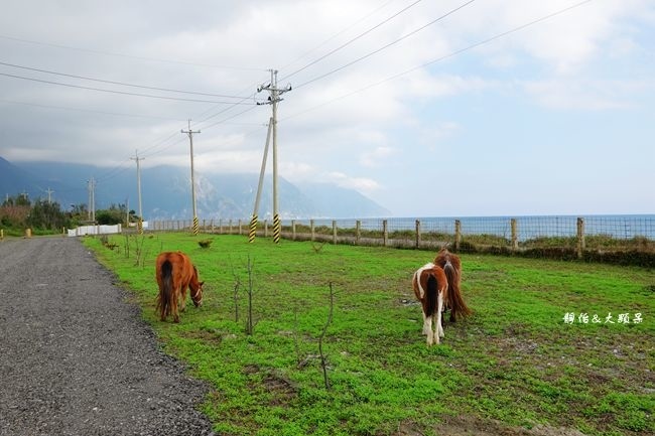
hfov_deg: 61.9
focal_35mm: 30
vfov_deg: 43.6
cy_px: 218
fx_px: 546
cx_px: 328
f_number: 5.6
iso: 125
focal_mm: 11.29
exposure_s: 1/400
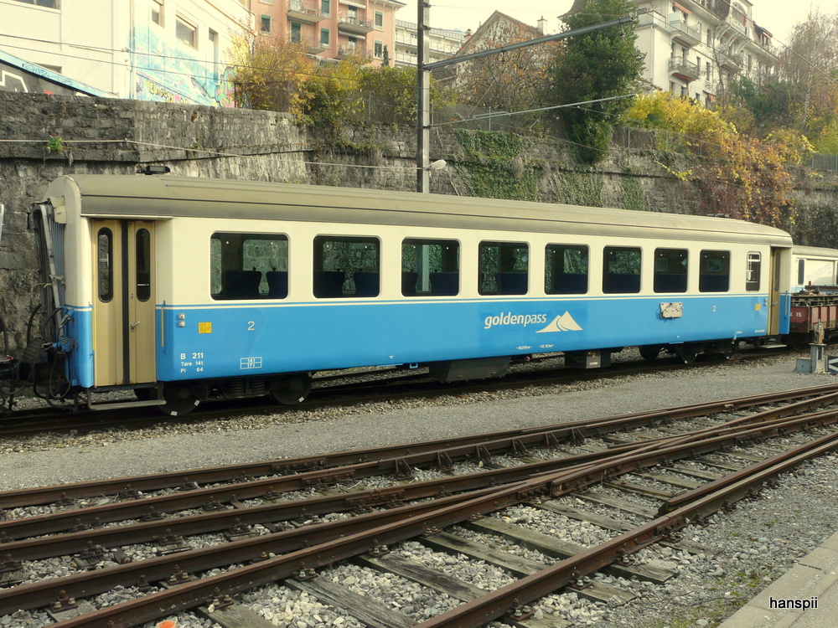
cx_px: 419
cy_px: 314
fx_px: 775
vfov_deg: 44.2
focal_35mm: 32
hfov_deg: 56.8
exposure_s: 1/200
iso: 100
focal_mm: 5.2
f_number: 4
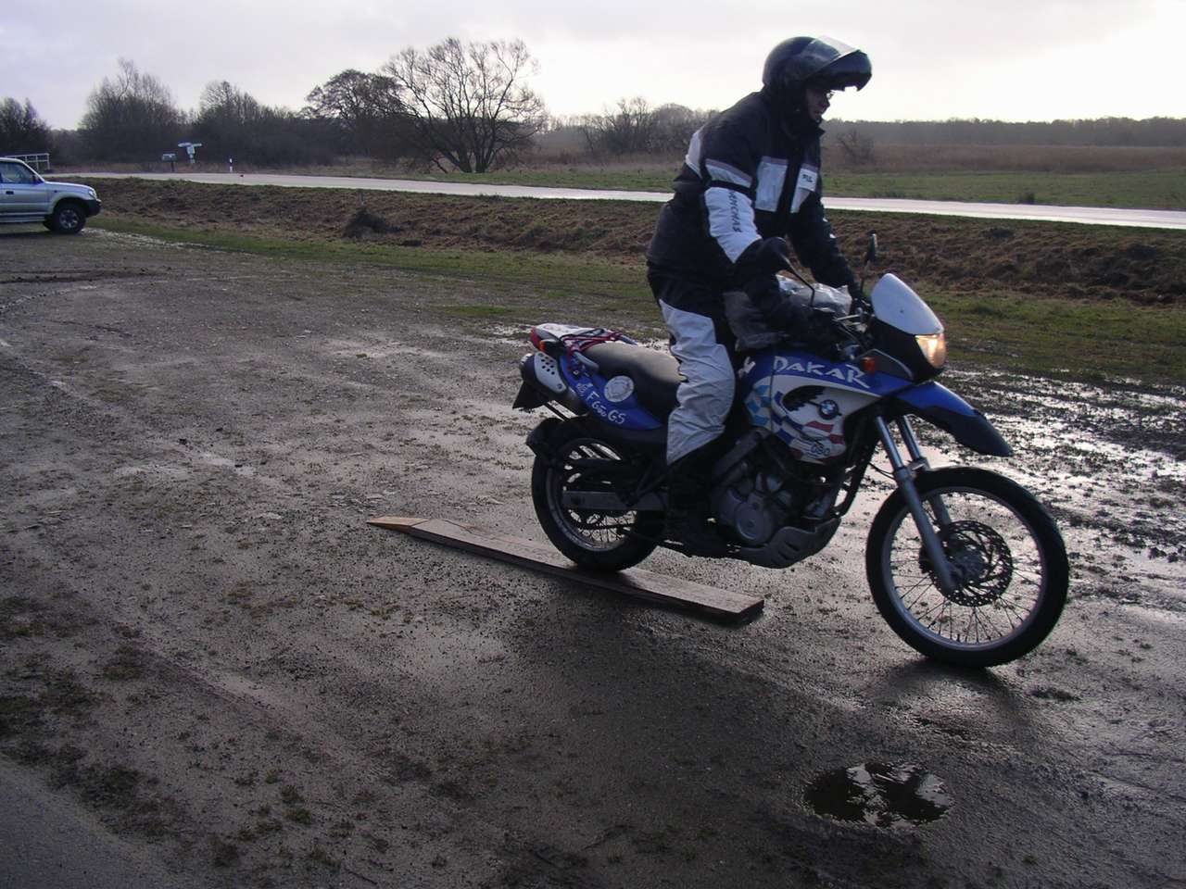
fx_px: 1268
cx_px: 593
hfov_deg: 50.1
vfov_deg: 38.7
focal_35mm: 37
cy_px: 444
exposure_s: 1/250
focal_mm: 5.7
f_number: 2.8
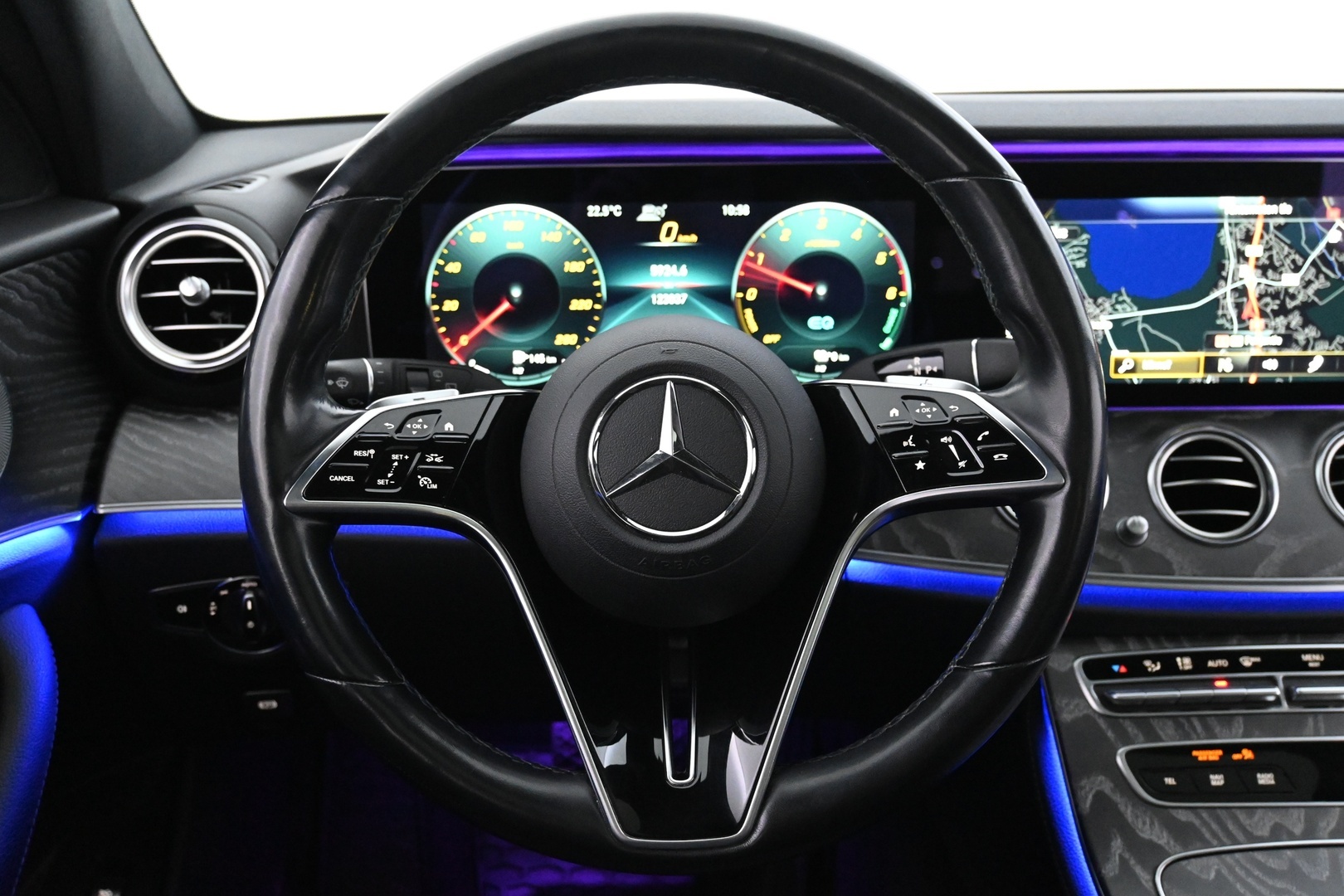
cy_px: 448
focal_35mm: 34
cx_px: 672
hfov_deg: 55.1
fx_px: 1288
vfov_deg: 38.4
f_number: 4.2
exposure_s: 1/40
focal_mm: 23
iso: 5600
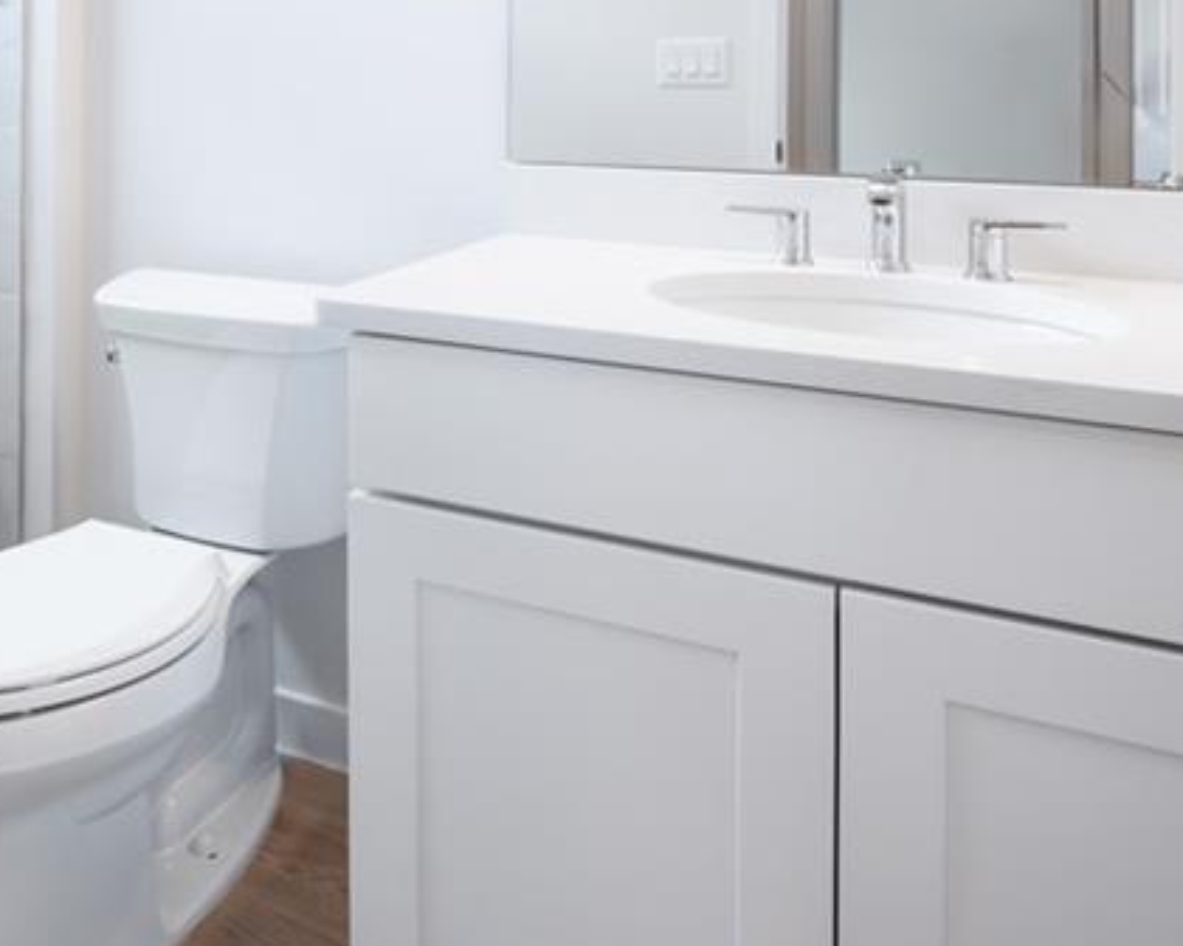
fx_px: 1120
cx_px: 273
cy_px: 117
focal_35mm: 32
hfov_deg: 52.8
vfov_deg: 42.5
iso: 100
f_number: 11
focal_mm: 14
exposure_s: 1/4
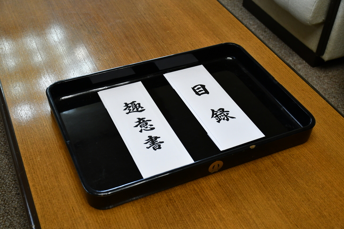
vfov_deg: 29.9
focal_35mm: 45
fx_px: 430
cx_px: 172
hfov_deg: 43.6
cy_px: 114
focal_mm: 30
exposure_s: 1/200
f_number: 4
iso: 800
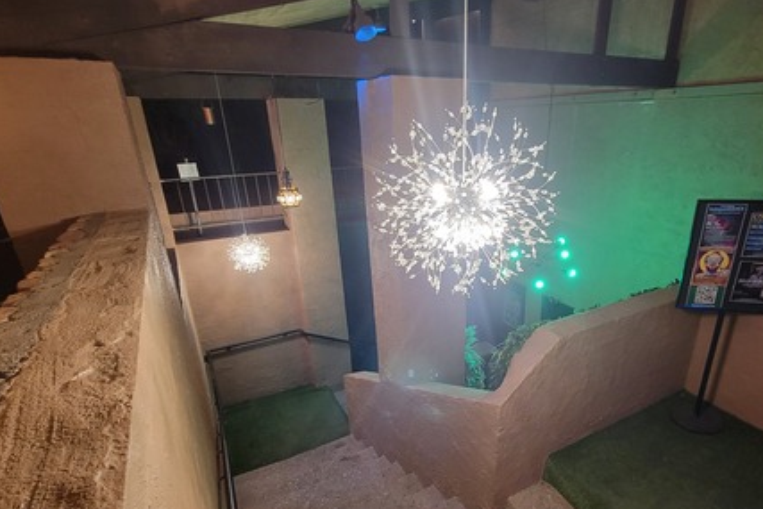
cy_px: 309
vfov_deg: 63.9
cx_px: 440
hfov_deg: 86.3
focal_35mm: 19
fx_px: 403
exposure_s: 1/30
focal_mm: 2.2
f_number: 2.2
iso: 320
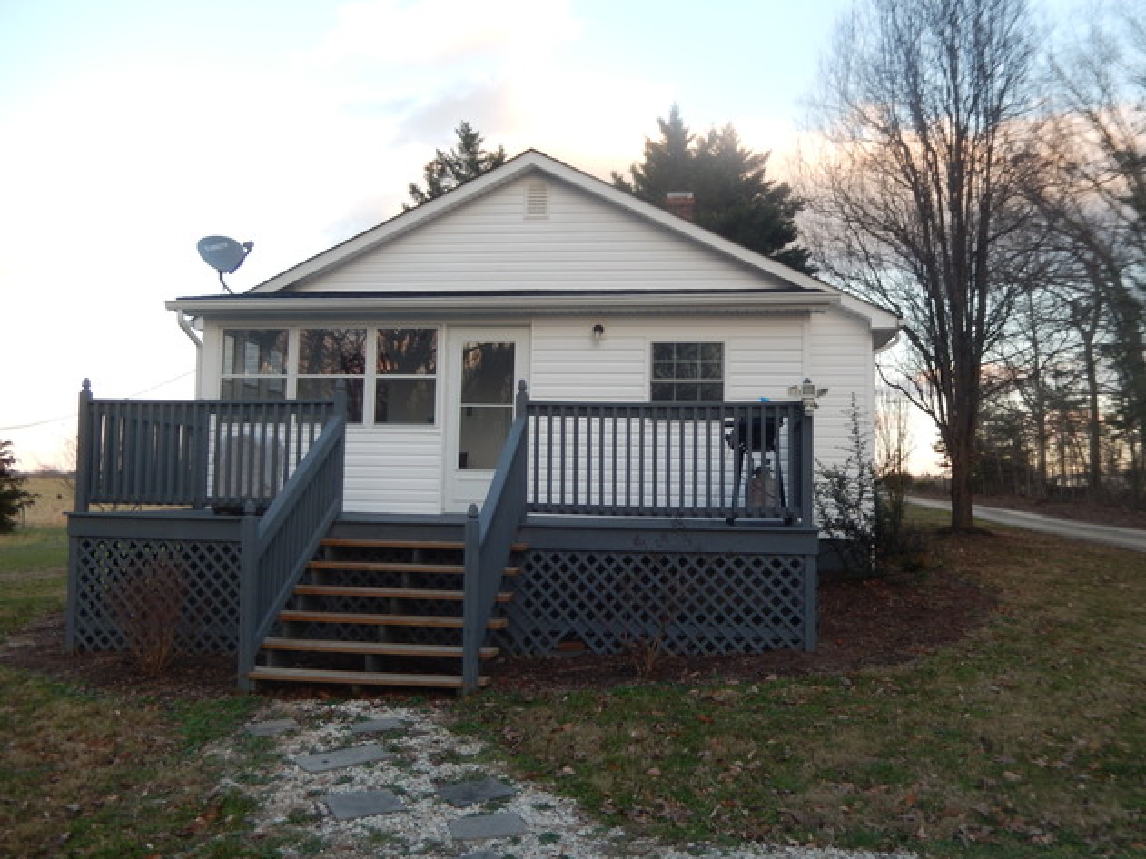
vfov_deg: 44.1
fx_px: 1059
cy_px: 430
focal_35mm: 32
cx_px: 573
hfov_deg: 56.8
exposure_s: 1/100
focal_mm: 5.7
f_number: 3.8
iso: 125
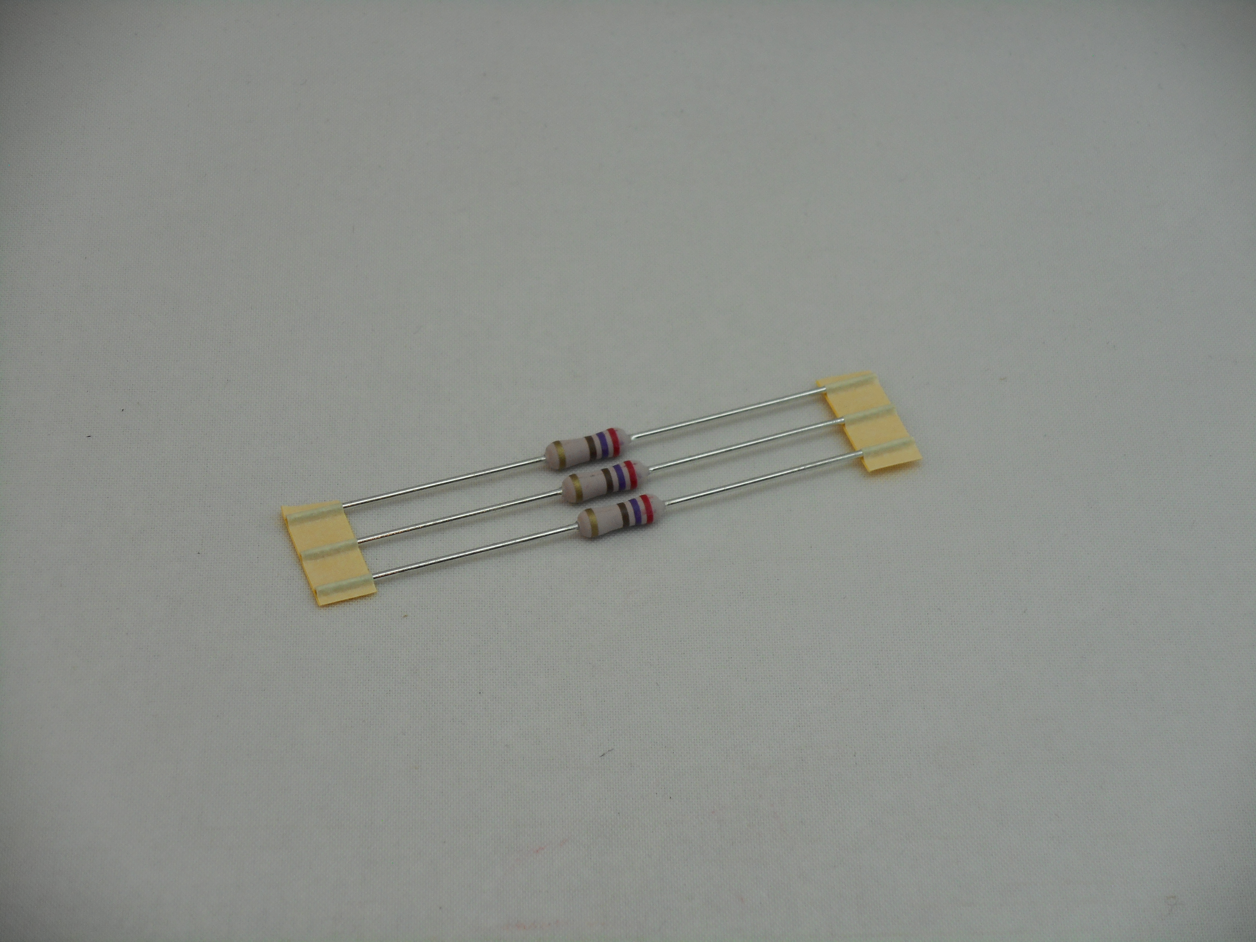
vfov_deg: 12.7
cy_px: 471
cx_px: 628
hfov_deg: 16.8
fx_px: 4245
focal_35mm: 117
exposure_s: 1/60
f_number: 5.9
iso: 110
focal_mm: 20.9
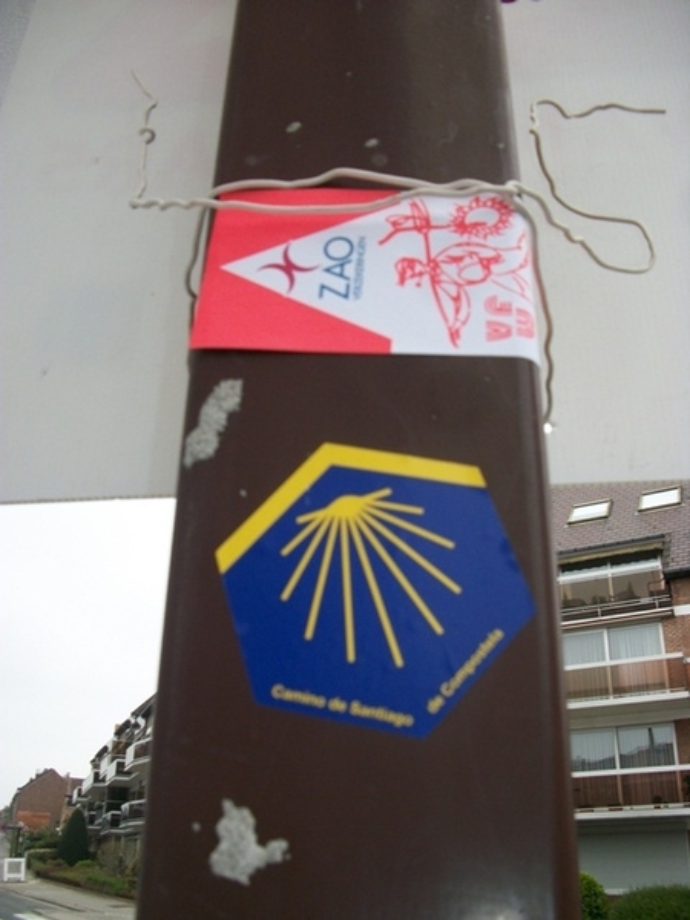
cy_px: 460
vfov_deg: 56.8
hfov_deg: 44.2
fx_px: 850
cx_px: 345
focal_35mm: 32
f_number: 8.8
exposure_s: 1/40
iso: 80
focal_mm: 5.7
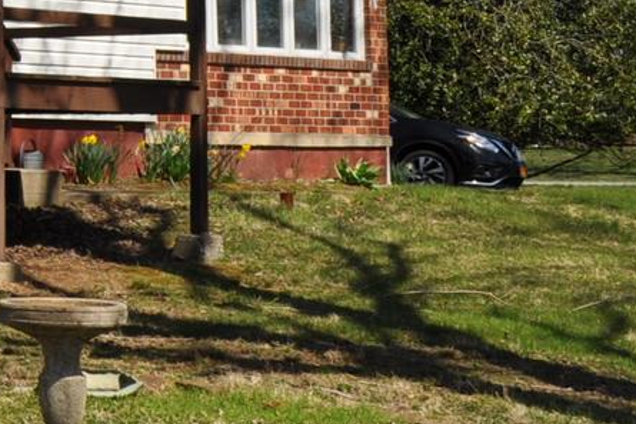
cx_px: -730
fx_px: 2191
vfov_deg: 10.8
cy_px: -130
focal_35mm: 124
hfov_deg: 13.5
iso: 200
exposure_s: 1/400
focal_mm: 18
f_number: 10
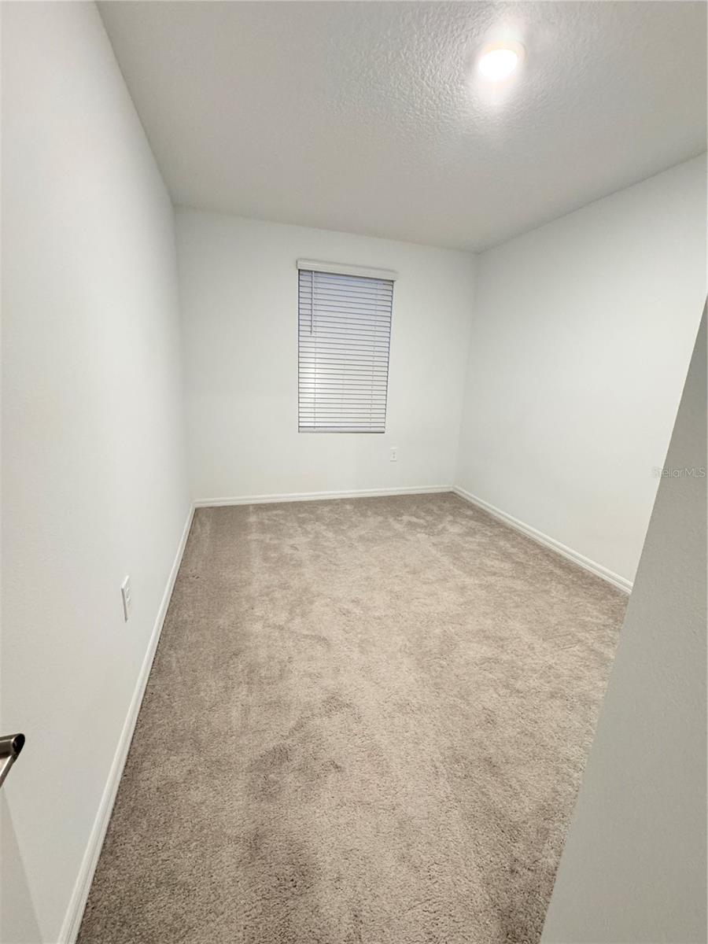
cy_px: 472
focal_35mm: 14
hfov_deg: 85.7
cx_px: 354
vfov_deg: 102.1
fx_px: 382
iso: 400
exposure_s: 1/60
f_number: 2.2
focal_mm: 2.22
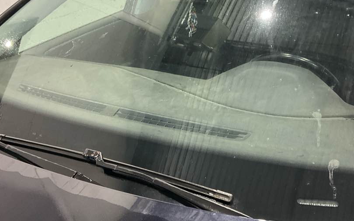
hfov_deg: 46.1
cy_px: 71
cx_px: 199
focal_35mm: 43
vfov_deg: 29.6
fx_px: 415
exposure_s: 1/60
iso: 100
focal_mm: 3
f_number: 1.8
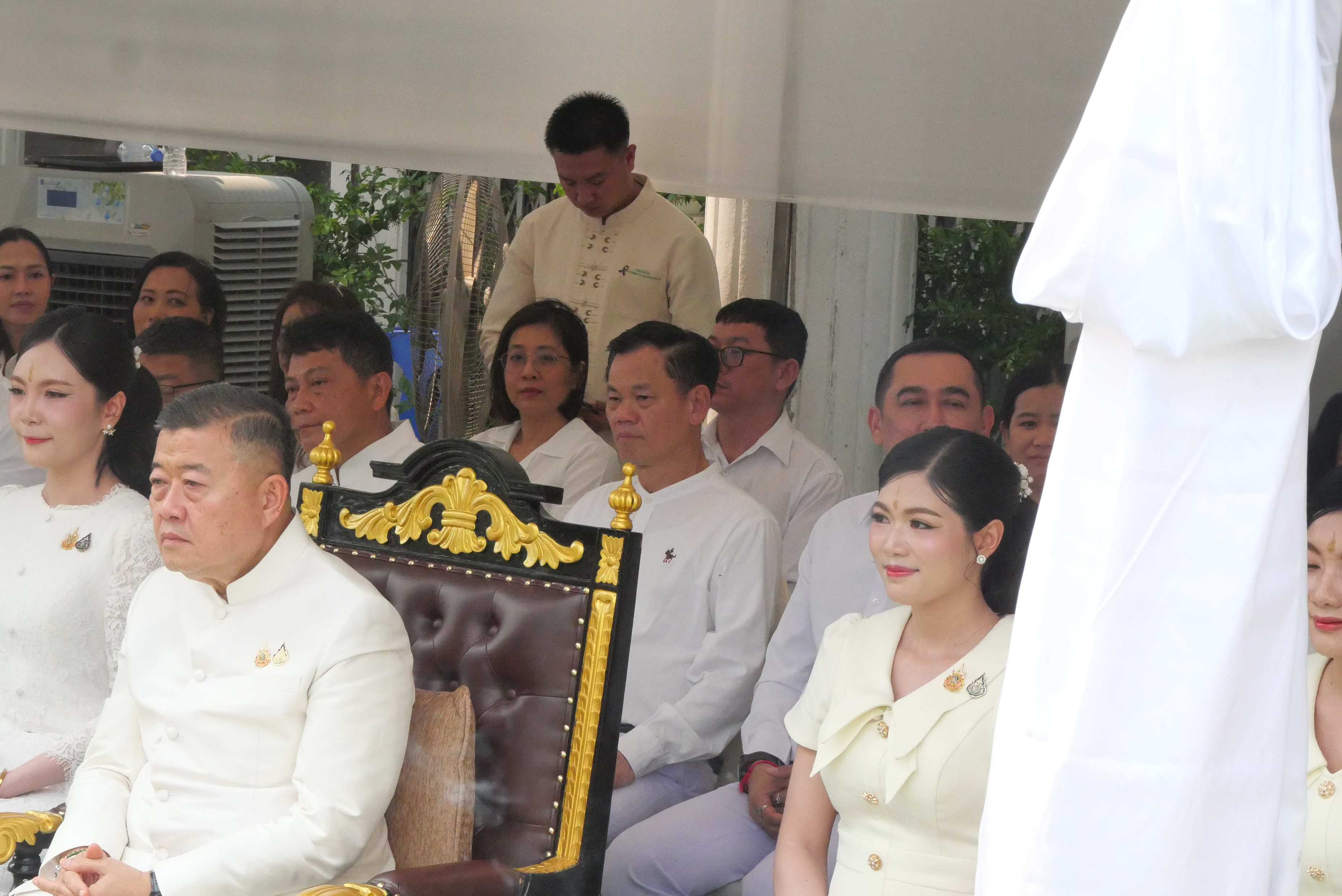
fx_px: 4625
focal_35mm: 124
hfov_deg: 16.5
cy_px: 448
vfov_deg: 11.1
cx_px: 671
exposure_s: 1/1000
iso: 4000
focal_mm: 60
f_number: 13
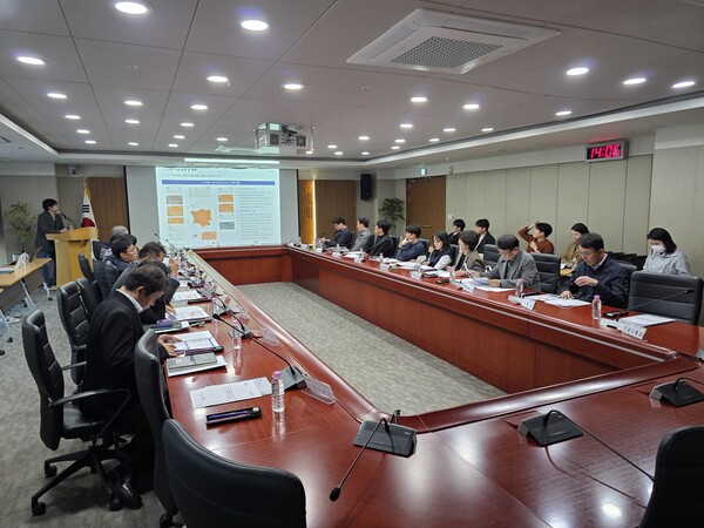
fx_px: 468
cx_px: 352
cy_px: 264
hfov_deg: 73.9
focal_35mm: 23
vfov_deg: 58.9
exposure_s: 1/120
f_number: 1.7
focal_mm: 6.3
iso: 200
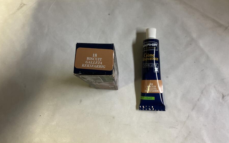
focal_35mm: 31
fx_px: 194
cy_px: 60
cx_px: 114
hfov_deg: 61.2
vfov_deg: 40.5
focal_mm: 3
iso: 125
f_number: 1.8
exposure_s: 1/50
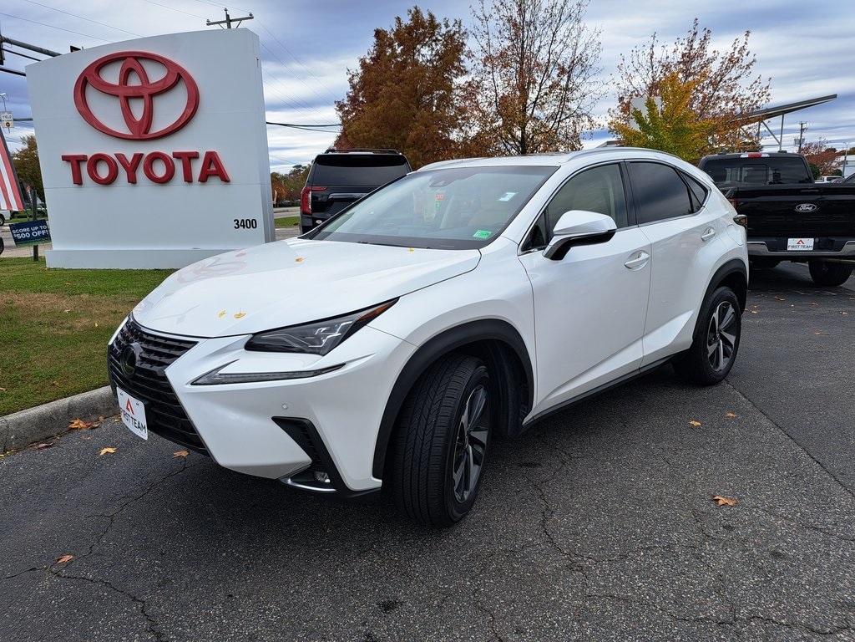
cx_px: 428
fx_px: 593
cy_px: 321
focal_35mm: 24
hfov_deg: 71.6
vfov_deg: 56.8
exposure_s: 1/513
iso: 50
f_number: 1.8
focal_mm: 5.23
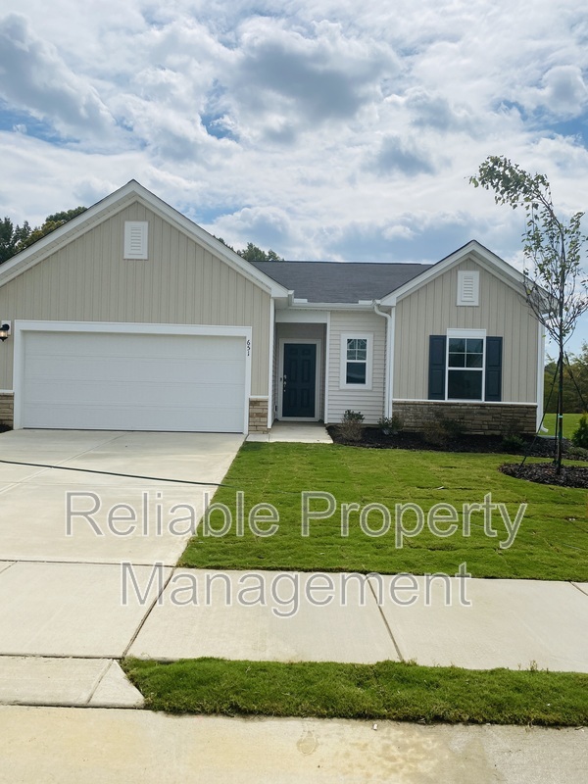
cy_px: 392
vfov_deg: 67.3
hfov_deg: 53.1
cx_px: 294
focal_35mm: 26
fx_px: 589
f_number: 1.8
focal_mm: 4.25
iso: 32
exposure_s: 1/8197
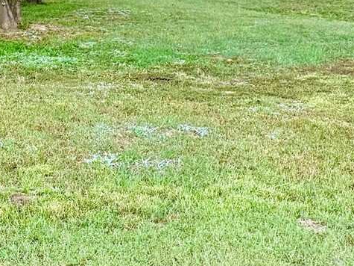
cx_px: -138
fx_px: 992
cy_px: -28
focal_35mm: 97
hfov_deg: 18.5
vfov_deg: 14.9
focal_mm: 6.76
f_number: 1.78
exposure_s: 1/60
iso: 250
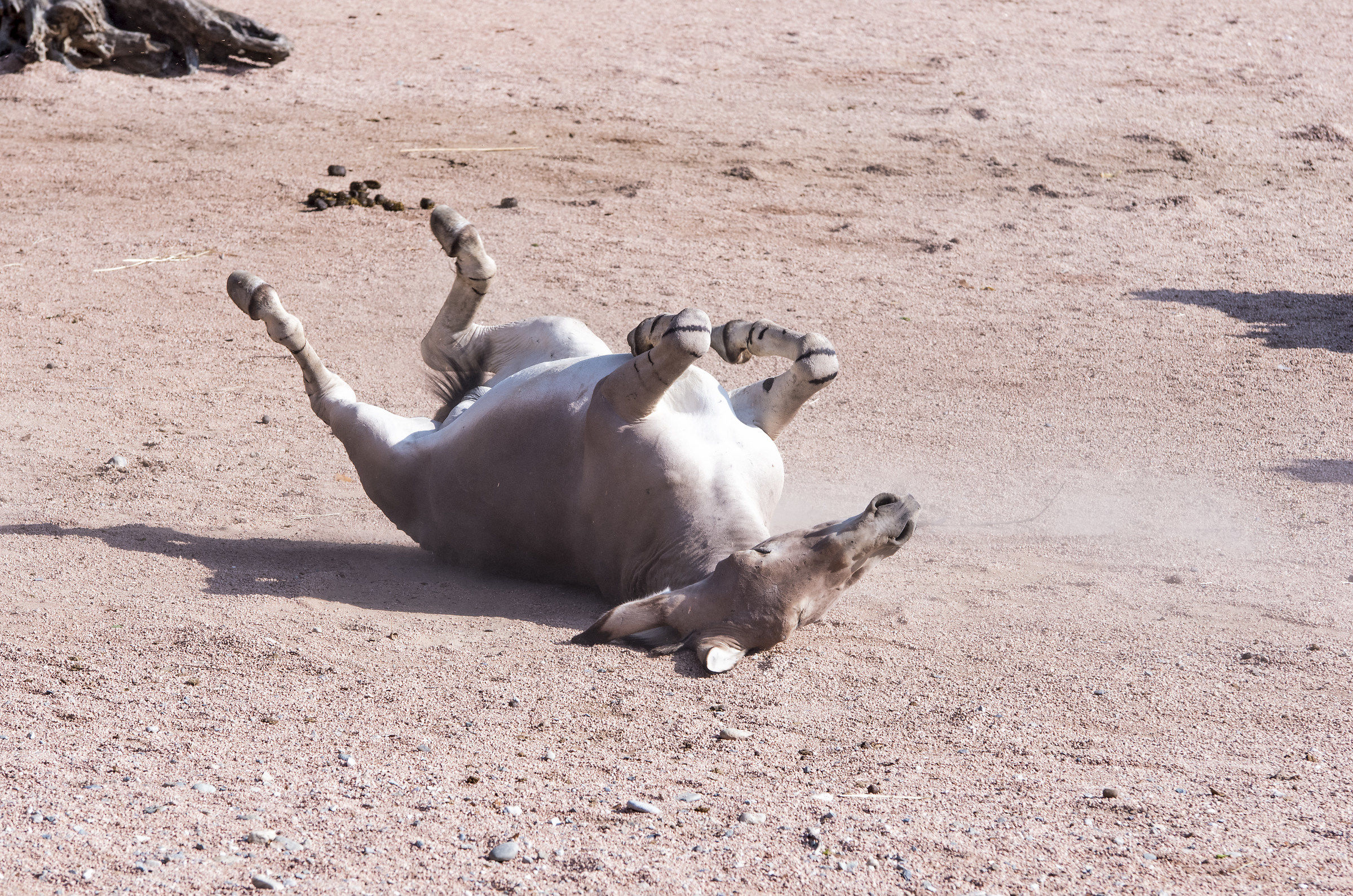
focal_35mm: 225
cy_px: 448
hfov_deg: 9.2
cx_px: 676
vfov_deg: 6.1
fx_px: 8438
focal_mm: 150
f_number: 8
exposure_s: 1/400
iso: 800
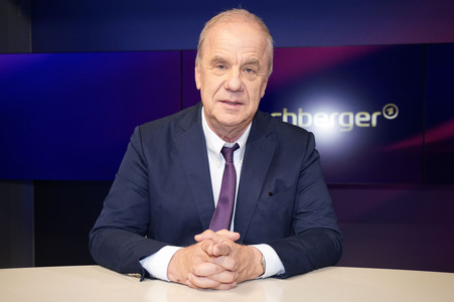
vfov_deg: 31.8
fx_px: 529
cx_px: 227
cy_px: 151
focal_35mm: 42
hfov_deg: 46.4
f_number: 5
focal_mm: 42
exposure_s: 1/160
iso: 2000
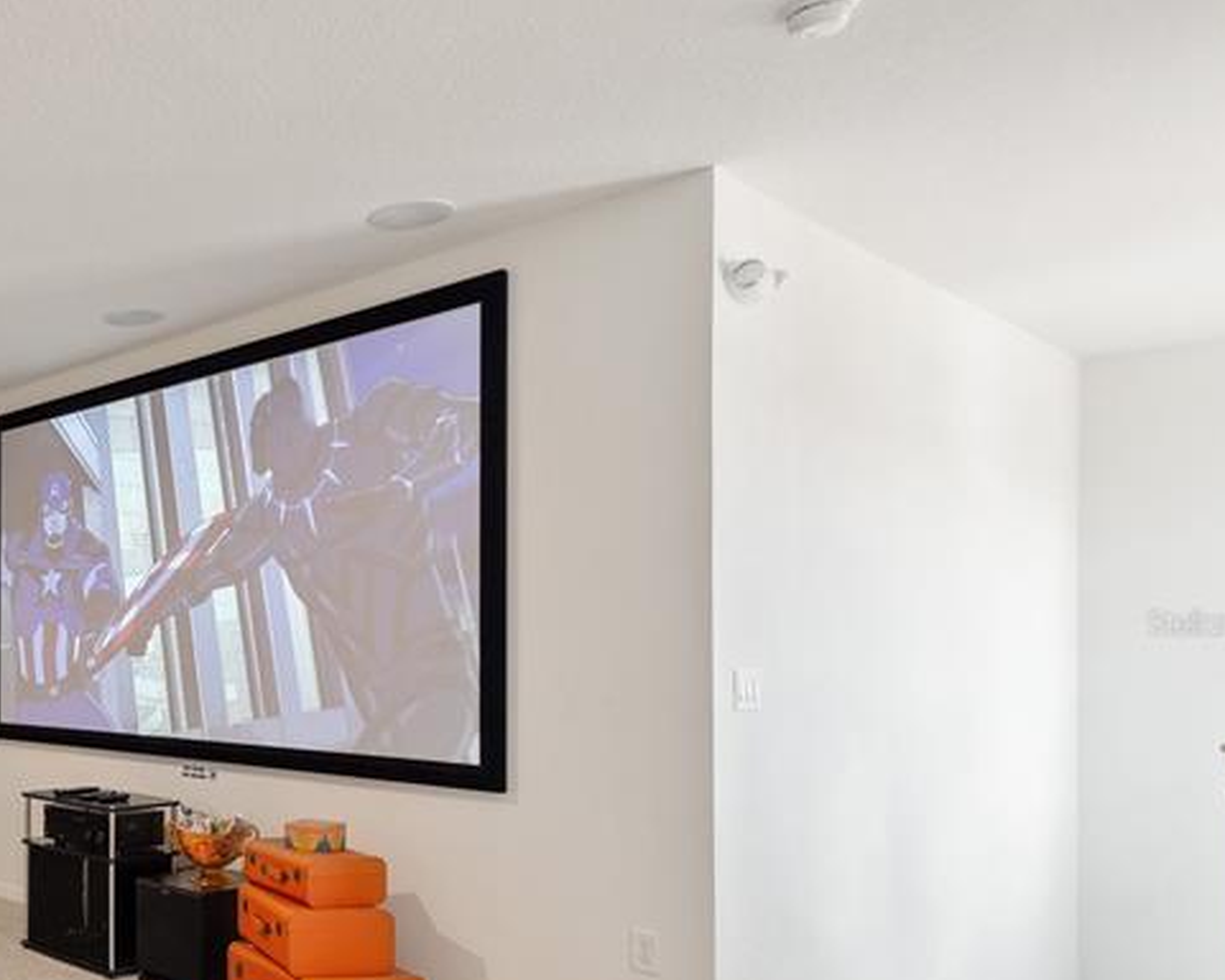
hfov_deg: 48.0
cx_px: -13
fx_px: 1088
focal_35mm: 30
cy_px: 623
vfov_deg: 48.0
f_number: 4.5
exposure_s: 1/4
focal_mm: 10
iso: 400
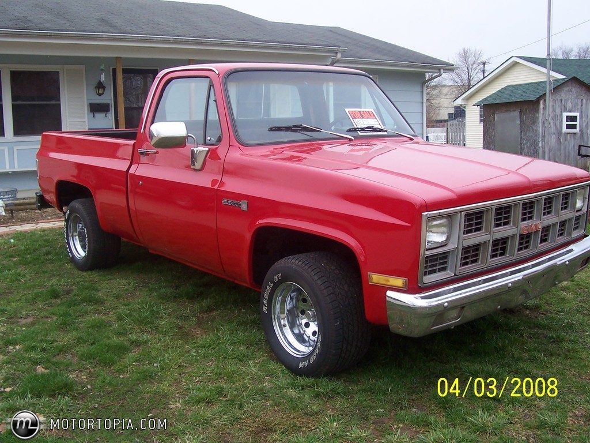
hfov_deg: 50.1
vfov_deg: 38.7
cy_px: 222
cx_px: 295
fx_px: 631
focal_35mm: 37
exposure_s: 1/90
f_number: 2.8
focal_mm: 5.6
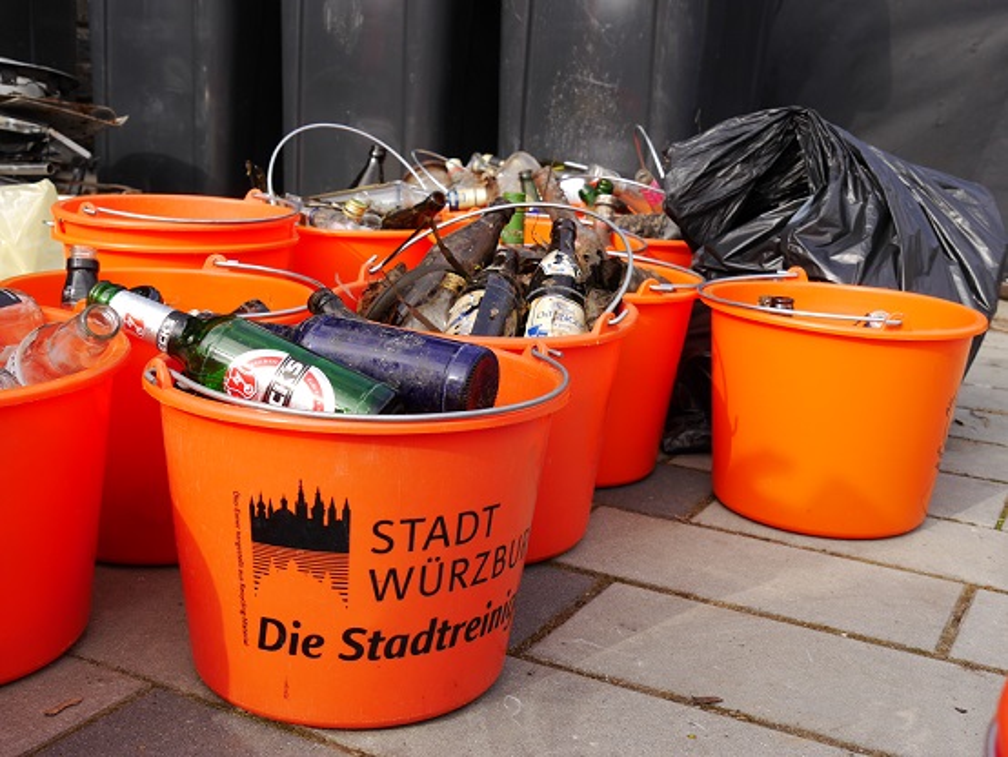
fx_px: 1224
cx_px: 504
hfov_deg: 44.8
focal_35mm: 42
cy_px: 378
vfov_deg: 34.4
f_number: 5.6
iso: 160
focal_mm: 21
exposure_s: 1/250
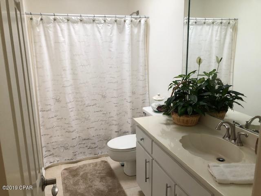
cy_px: 98
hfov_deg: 63.4
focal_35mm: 28
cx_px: 130
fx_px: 211
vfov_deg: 49.7
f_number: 1.8
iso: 40
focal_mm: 3.99
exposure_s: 1/30
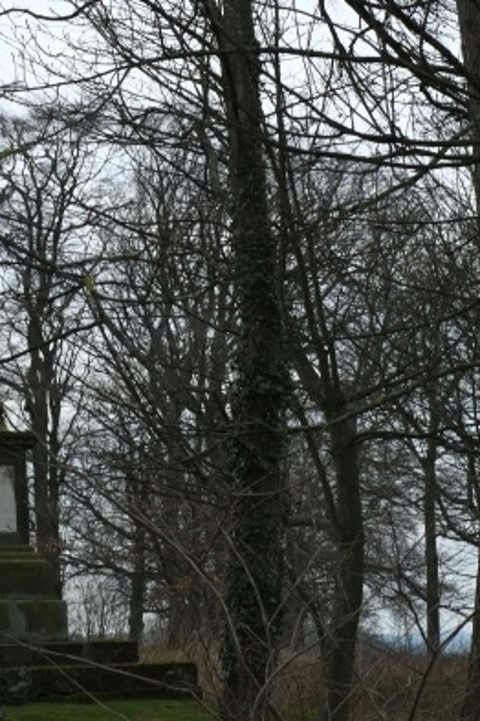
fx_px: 2160
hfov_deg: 12.6
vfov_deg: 18.8
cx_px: 36
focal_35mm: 108
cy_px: 213
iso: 200
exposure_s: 1/240
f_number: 5.6
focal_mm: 35
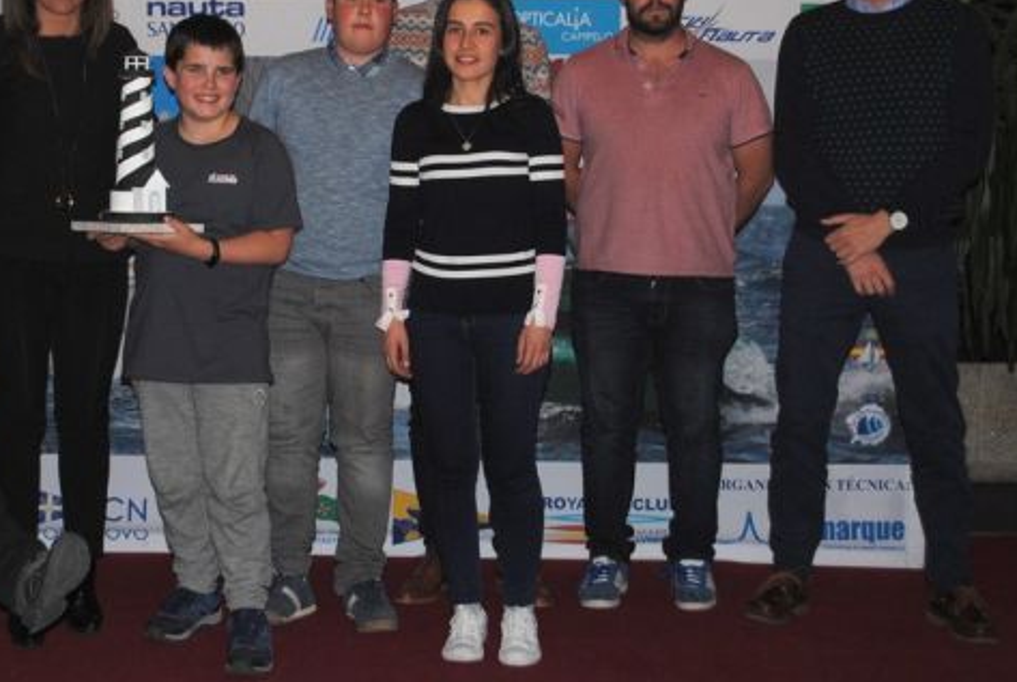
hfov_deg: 30.3
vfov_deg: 20.7
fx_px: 1867
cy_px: 264
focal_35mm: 66
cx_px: 355
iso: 200
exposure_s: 1/60
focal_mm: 26
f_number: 4.2
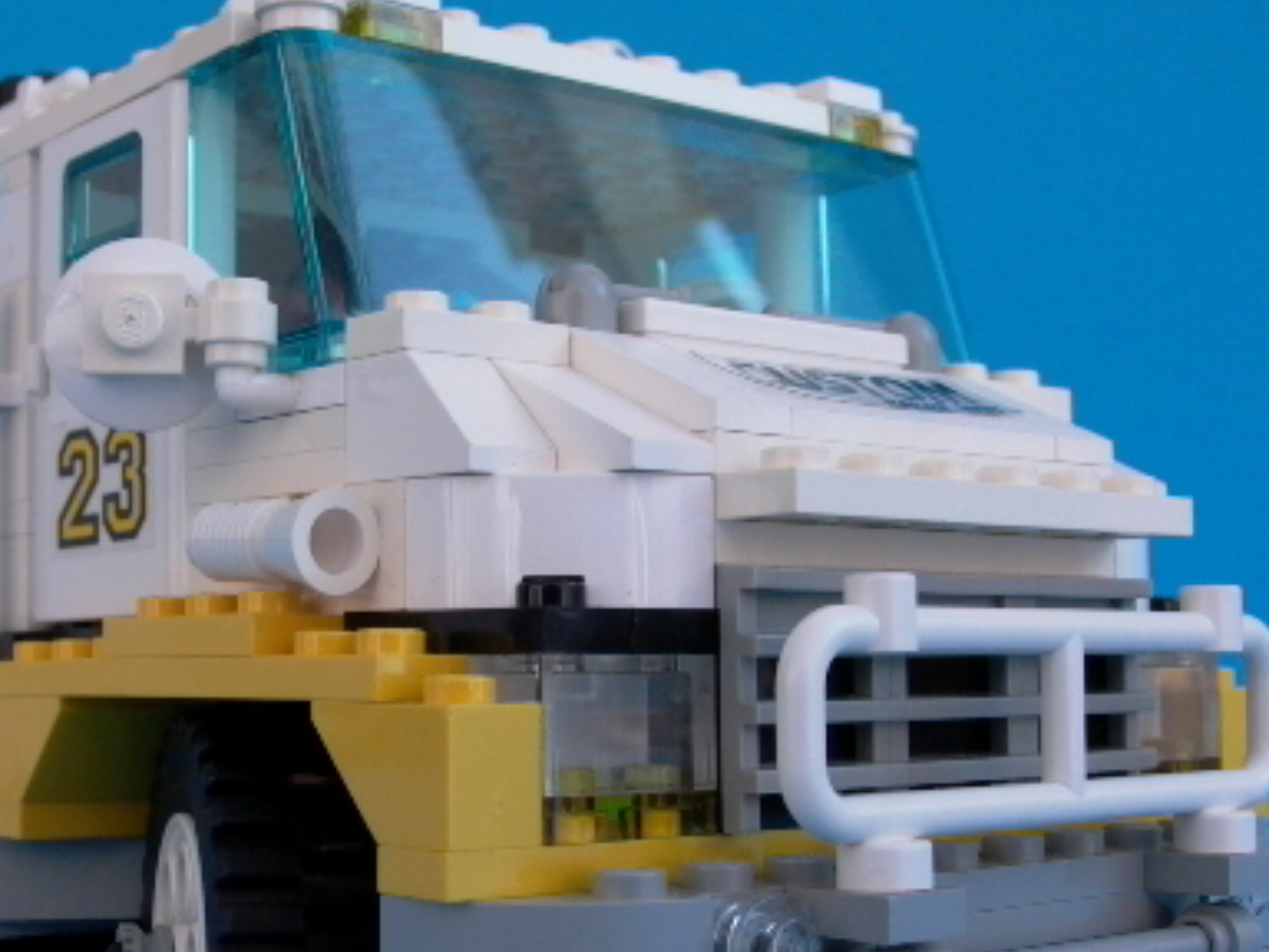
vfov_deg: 26.5
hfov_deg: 34.6
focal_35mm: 55
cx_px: 410
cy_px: 532
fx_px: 2016
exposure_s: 1/435
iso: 100
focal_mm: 7.13
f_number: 4.03
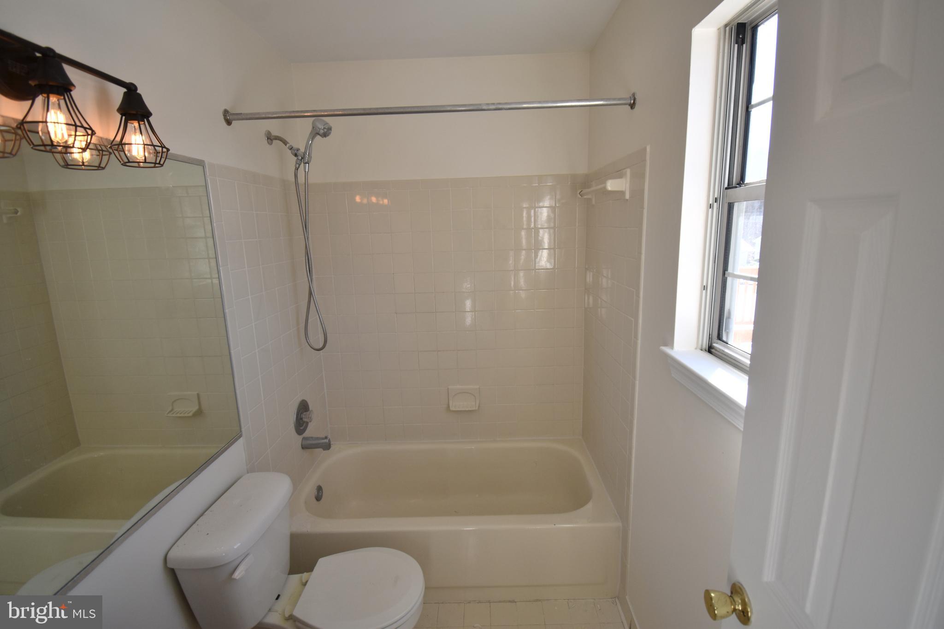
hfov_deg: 100.4
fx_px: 393
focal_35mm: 15
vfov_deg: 77.3
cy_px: 314
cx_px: 472
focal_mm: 10
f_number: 5.6
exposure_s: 1/250
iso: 200
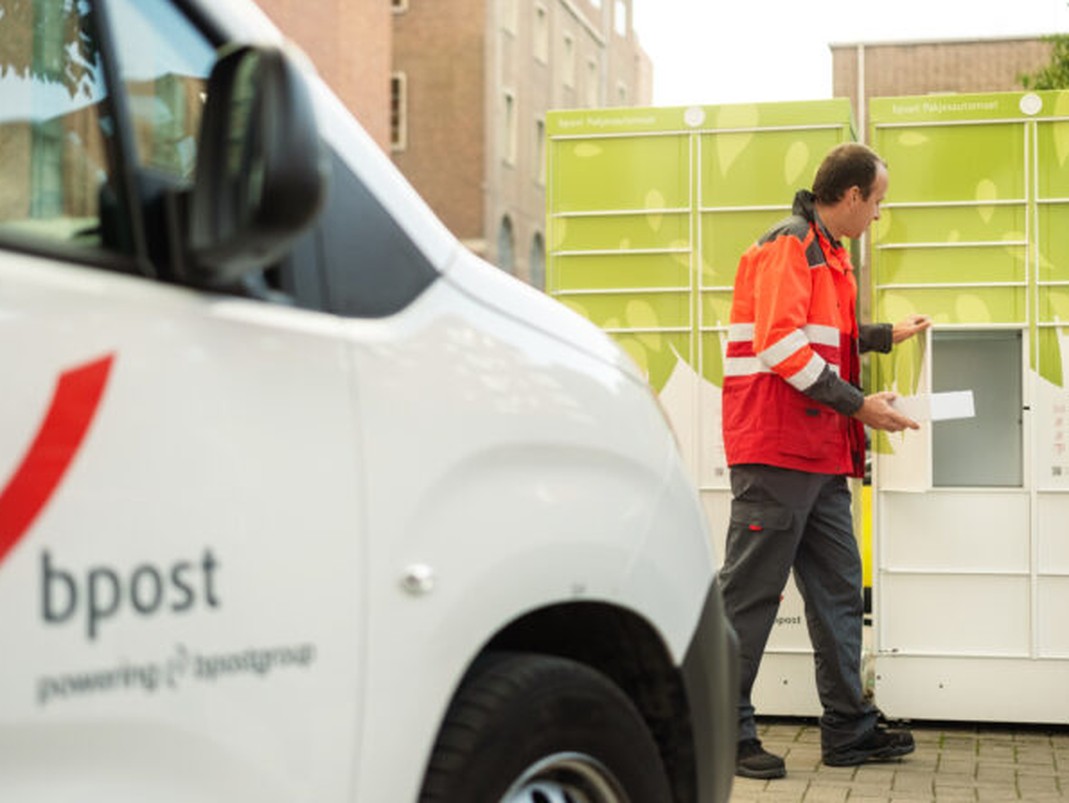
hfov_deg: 31.1
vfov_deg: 23.7
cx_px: 462
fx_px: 1916
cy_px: 401
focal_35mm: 62
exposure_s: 1/2000
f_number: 1.4
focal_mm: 33
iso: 320
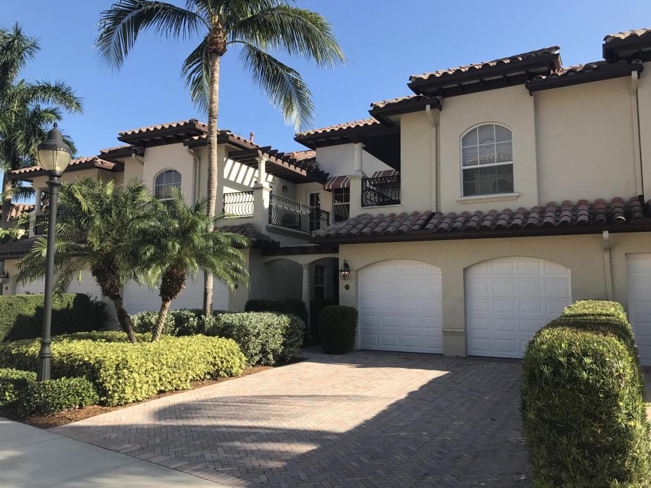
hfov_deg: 63.4
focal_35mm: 28
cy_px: 244
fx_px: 527
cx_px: 326
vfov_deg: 49.7
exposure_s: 1/1497
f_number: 1.8
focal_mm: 3.99
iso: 20
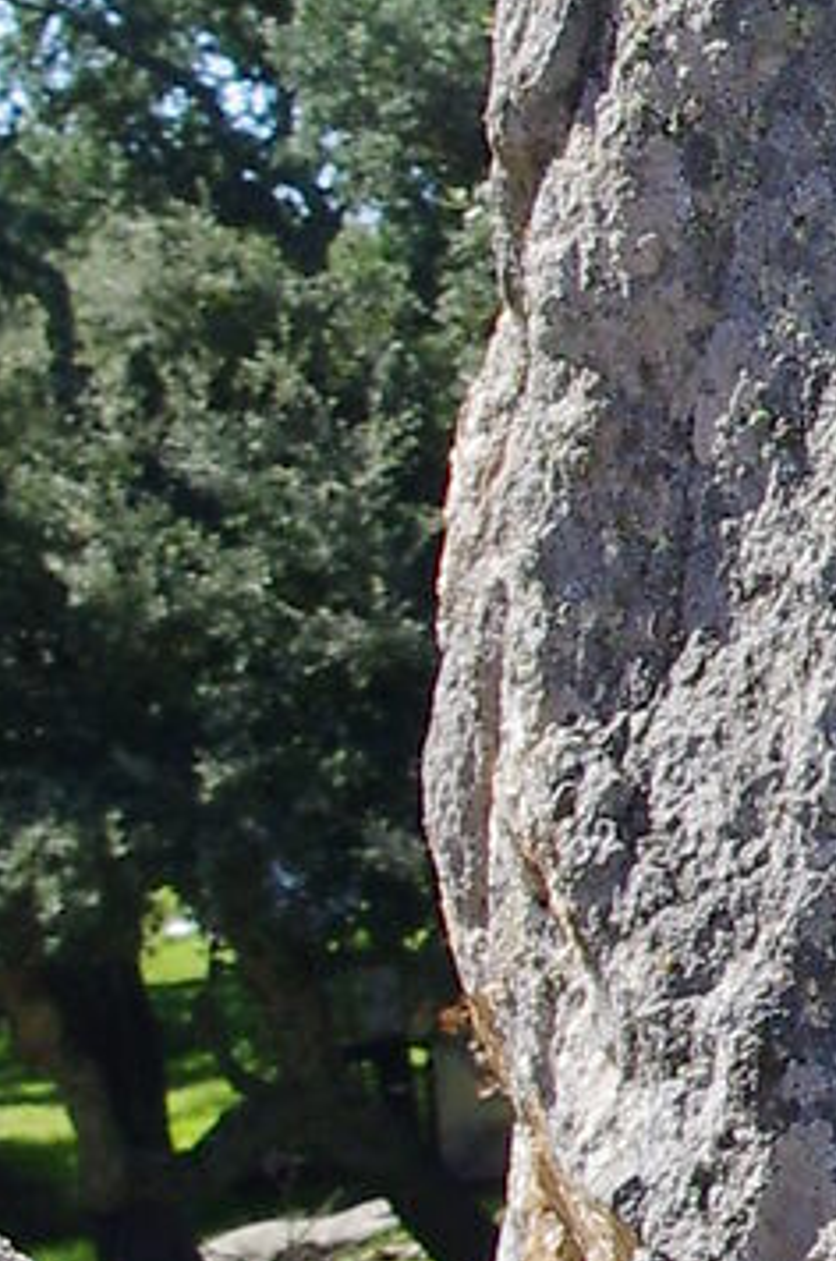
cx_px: 2363
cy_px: 407
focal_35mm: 351
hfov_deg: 3.8
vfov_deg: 5.9
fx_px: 12273
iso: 400
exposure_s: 1/200
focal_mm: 35
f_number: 11
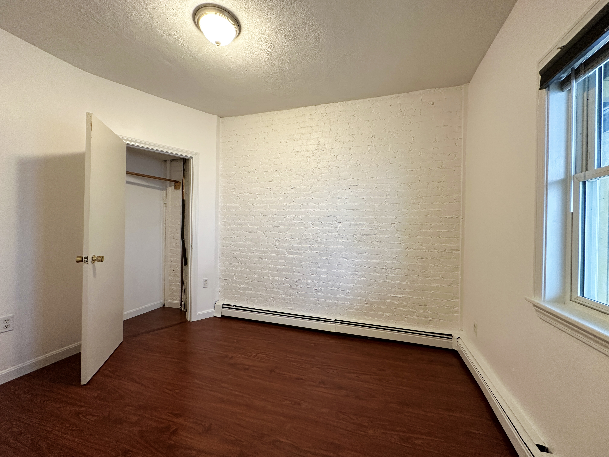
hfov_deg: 102.1
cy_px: 228
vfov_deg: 85.7
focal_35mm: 14
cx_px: 304
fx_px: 246
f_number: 2.2
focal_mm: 2.22
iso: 160
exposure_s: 1/60
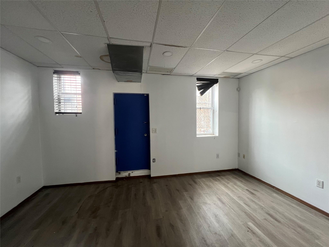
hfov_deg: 106.2
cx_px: 164
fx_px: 124
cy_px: 124
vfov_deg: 89.9
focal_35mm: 13
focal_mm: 1.57
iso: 250
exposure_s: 1/63
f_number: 1.8
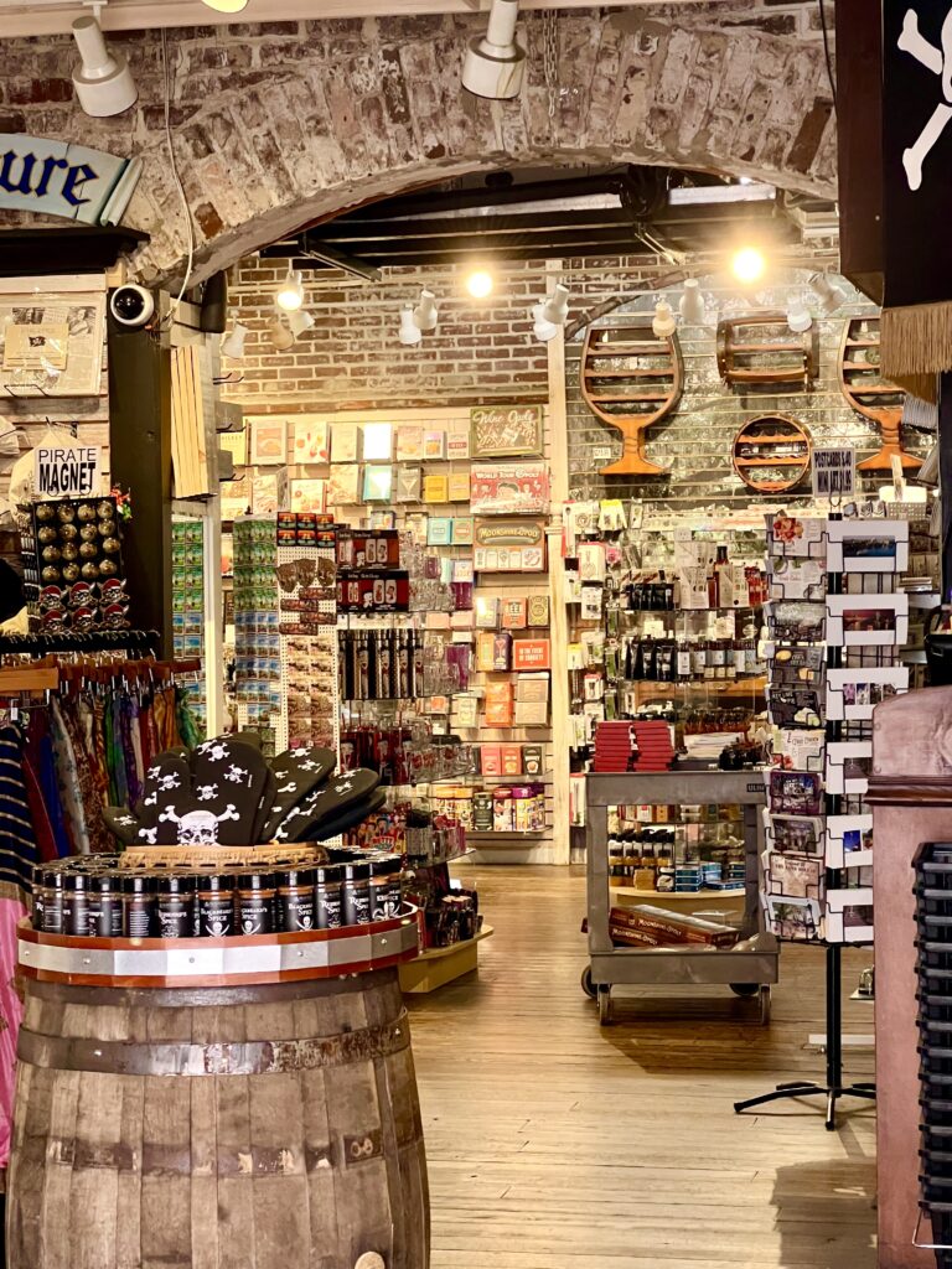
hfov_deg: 19.1
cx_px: 476
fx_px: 2824
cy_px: 634
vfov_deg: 25.3
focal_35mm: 77
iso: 320
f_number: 2.8
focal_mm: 9
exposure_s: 1/60
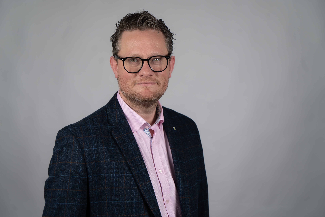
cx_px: 162
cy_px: 108
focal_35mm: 55
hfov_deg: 36.2
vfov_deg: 24.6
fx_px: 497
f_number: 4.5
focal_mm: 55
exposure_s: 1/125
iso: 100
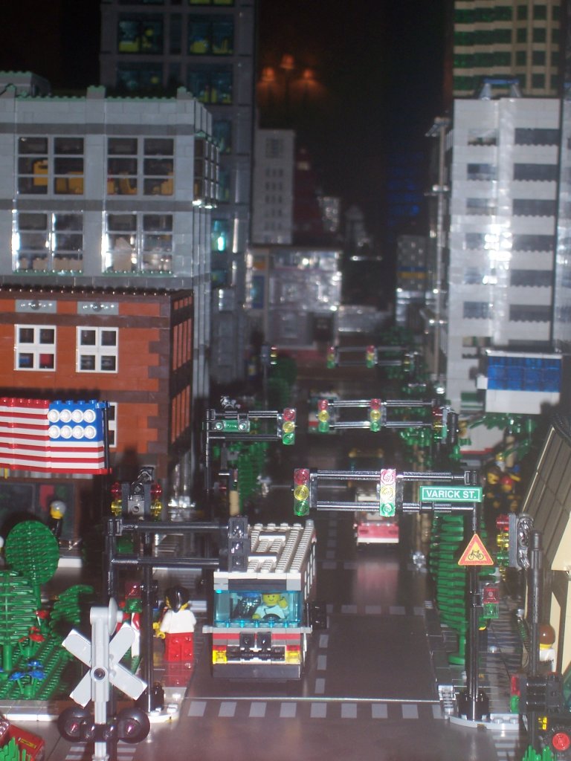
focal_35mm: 102
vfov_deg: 19.3
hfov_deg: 14.5
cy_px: 380
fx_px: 2243
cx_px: 286
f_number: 4.6
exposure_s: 1/90
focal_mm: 16.8
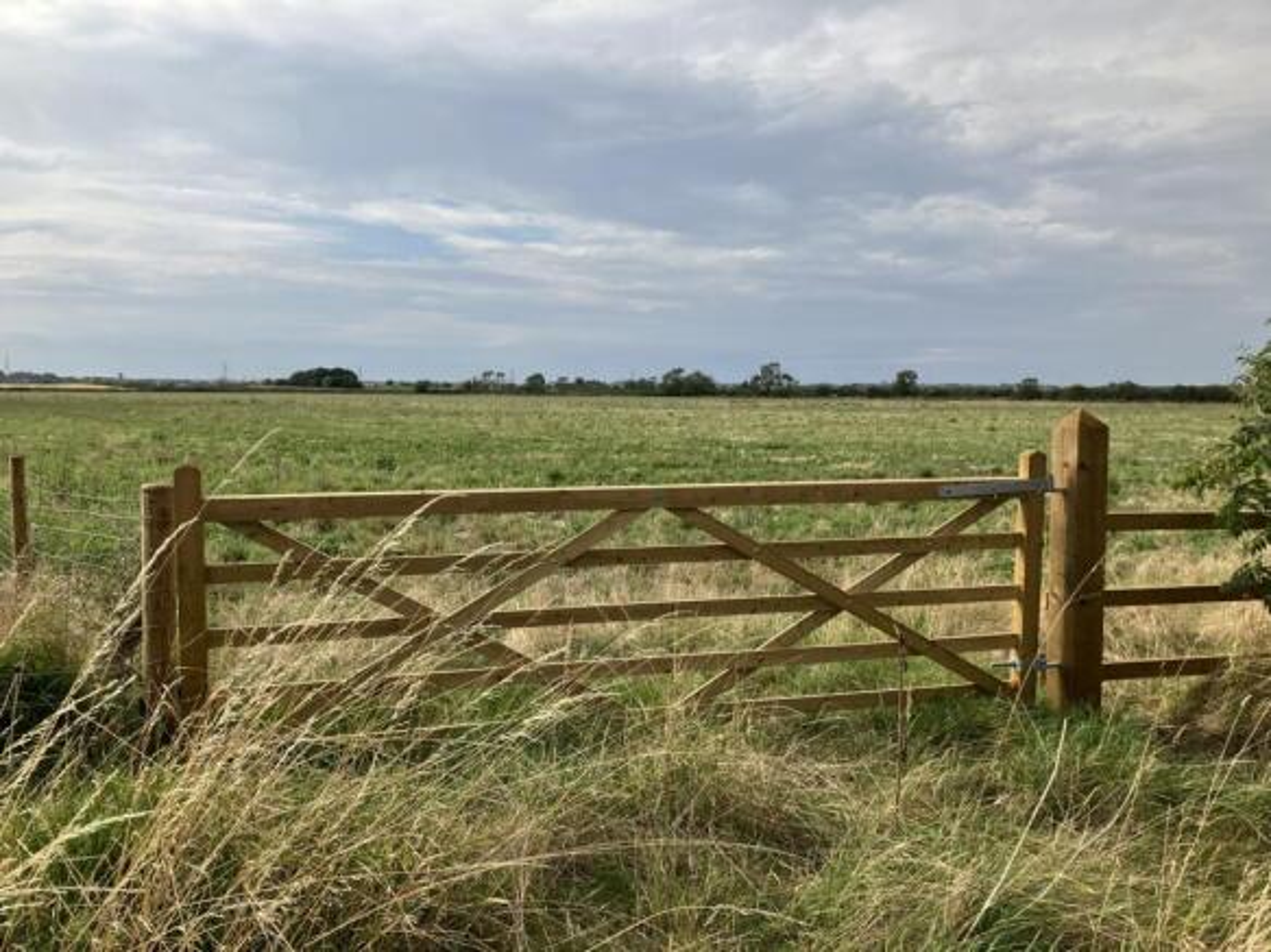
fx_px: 1028
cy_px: 476
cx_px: 636
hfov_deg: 63.5
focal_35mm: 28
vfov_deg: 49.7
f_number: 1.8
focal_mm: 3.99
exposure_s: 1/2433
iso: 32
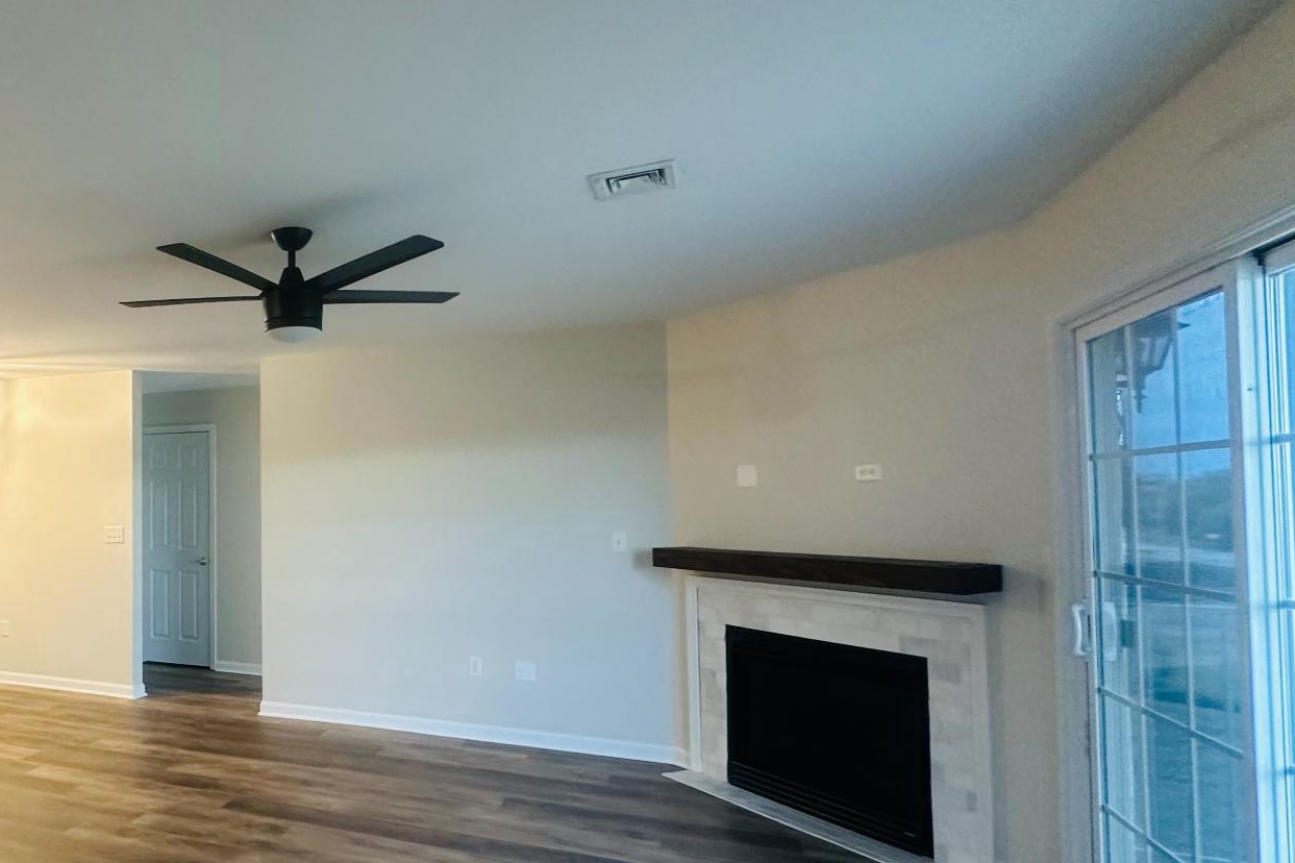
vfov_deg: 53.0
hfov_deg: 67.3
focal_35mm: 24
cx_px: 271
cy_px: 480
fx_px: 863
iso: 320
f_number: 2.2
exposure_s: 1/60
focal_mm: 2.22
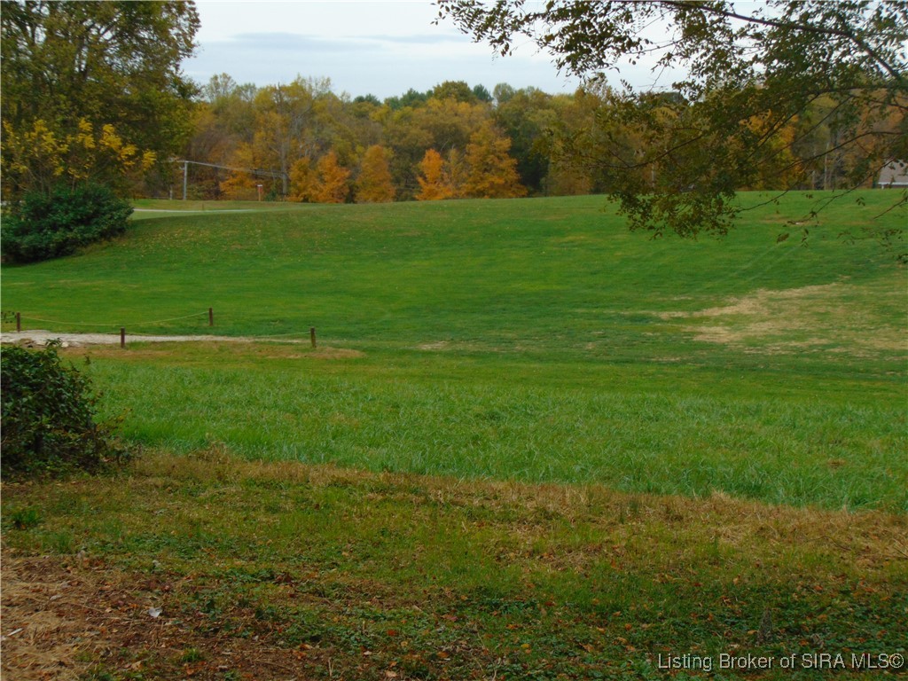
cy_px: 340
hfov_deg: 27.4
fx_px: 1862
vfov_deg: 20.7
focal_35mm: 71
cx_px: 454
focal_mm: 12.8
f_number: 3.7
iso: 80
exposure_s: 1/200
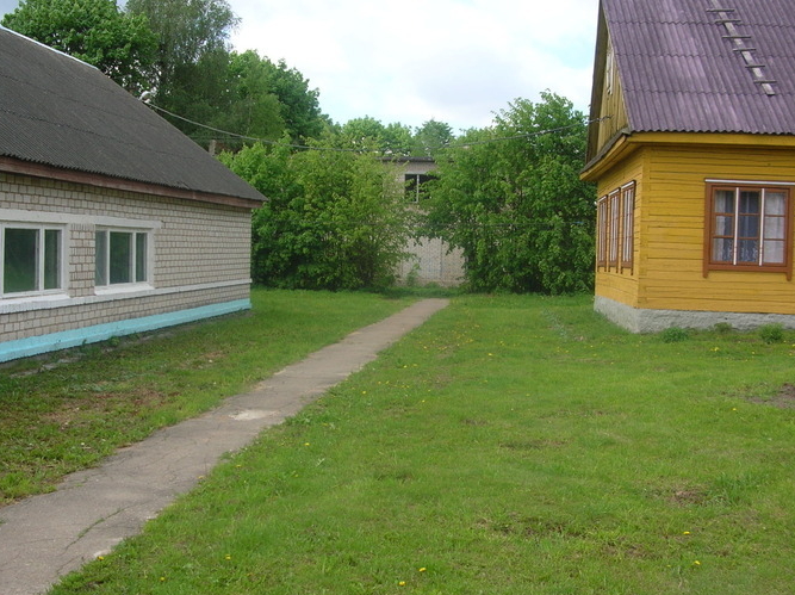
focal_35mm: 42
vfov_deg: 34.3
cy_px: 309
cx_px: 373
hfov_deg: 44.8
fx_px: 964
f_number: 2.8
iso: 50
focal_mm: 5.8
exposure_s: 1/470
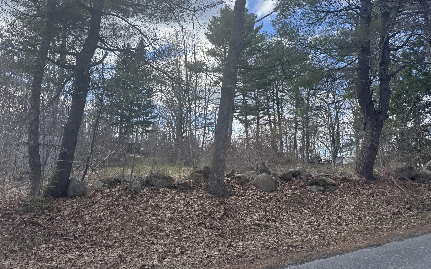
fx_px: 305
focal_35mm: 26
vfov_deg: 47.4
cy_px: 112
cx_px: 211
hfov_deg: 70.4
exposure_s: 1/1238
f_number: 1.78
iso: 80
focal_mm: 6.76
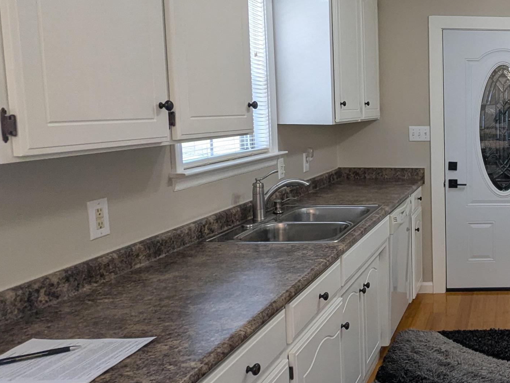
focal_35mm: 35
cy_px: 169
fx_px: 516
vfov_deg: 40.6
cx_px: 543
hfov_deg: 42.8
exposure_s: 1/24
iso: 72
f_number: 2.2
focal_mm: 2.35
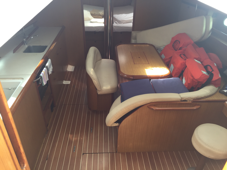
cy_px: 85
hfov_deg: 61.7
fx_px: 190
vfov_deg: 48.2
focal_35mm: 29
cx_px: 114
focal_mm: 4.15
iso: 32
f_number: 2.2
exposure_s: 1/100
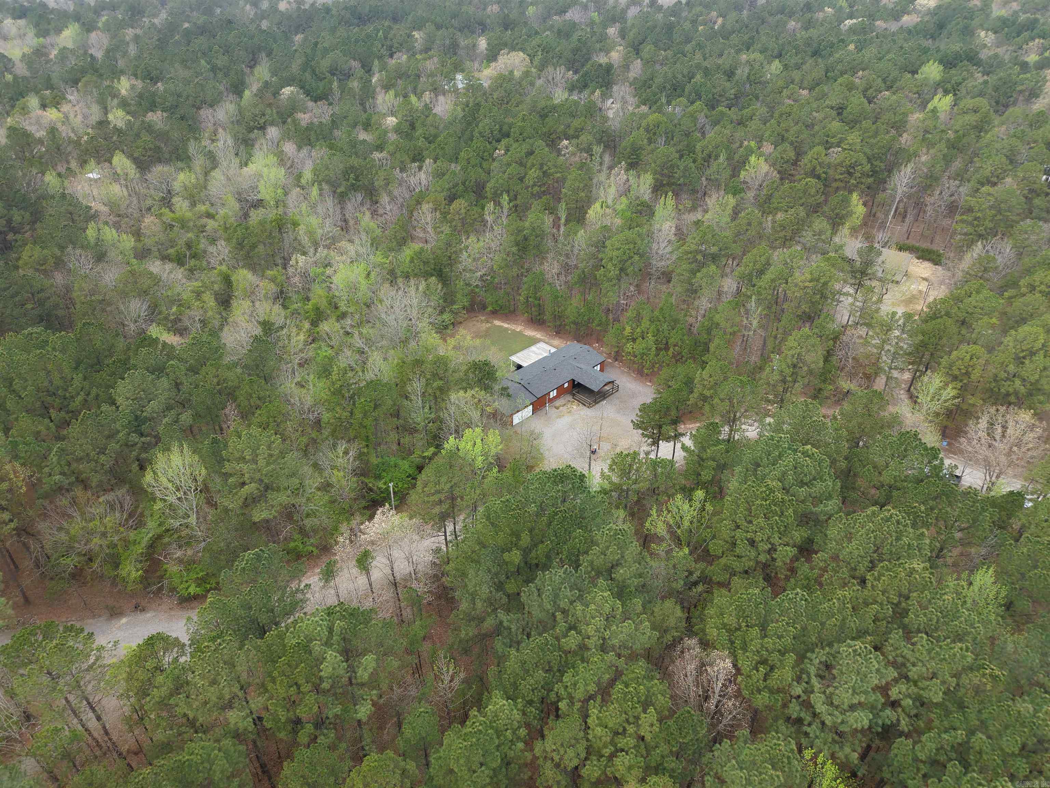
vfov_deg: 56.8
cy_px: 394
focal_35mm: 24
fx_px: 728
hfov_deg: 71.6
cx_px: 525
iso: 100
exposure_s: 1/500
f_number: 1.8
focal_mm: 8.67
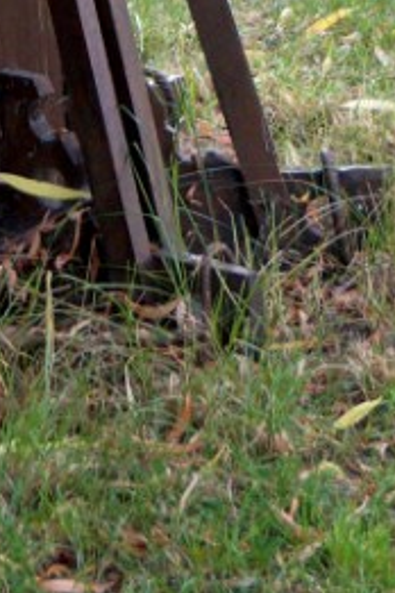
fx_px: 4303
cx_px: -435
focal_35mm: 261
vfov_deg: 7.5
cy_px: -707
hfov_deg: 5.1
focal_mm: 35
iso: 500
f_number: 5
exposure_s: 1/160
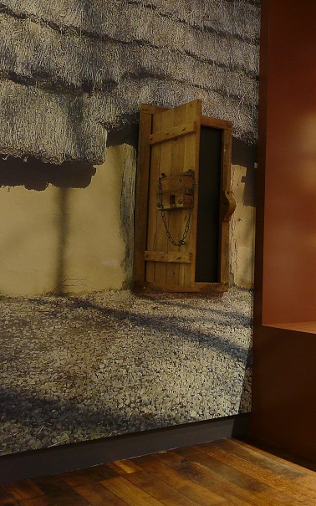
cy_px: 254
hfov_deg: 30.8
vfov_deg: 49.3
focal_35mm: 40
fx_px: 551
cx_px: 275
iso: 200
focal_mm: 4.6
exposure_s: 1/4
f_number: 2.8
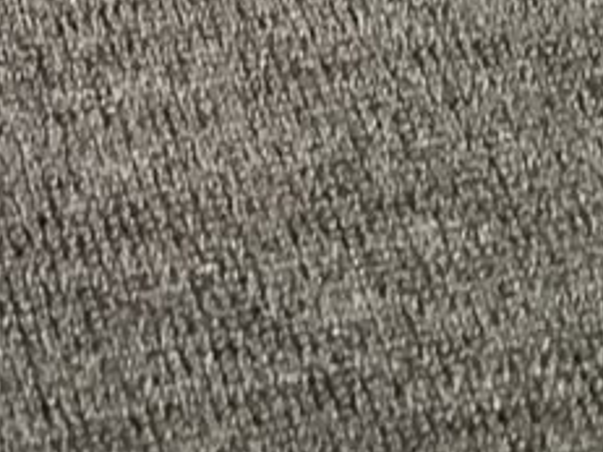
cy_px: -874
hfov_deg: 9.4
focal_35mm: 203
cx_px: -432
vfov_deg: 6.7
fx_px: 3534
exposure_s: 1/60
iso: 400
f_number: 2.4
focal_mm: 3.3
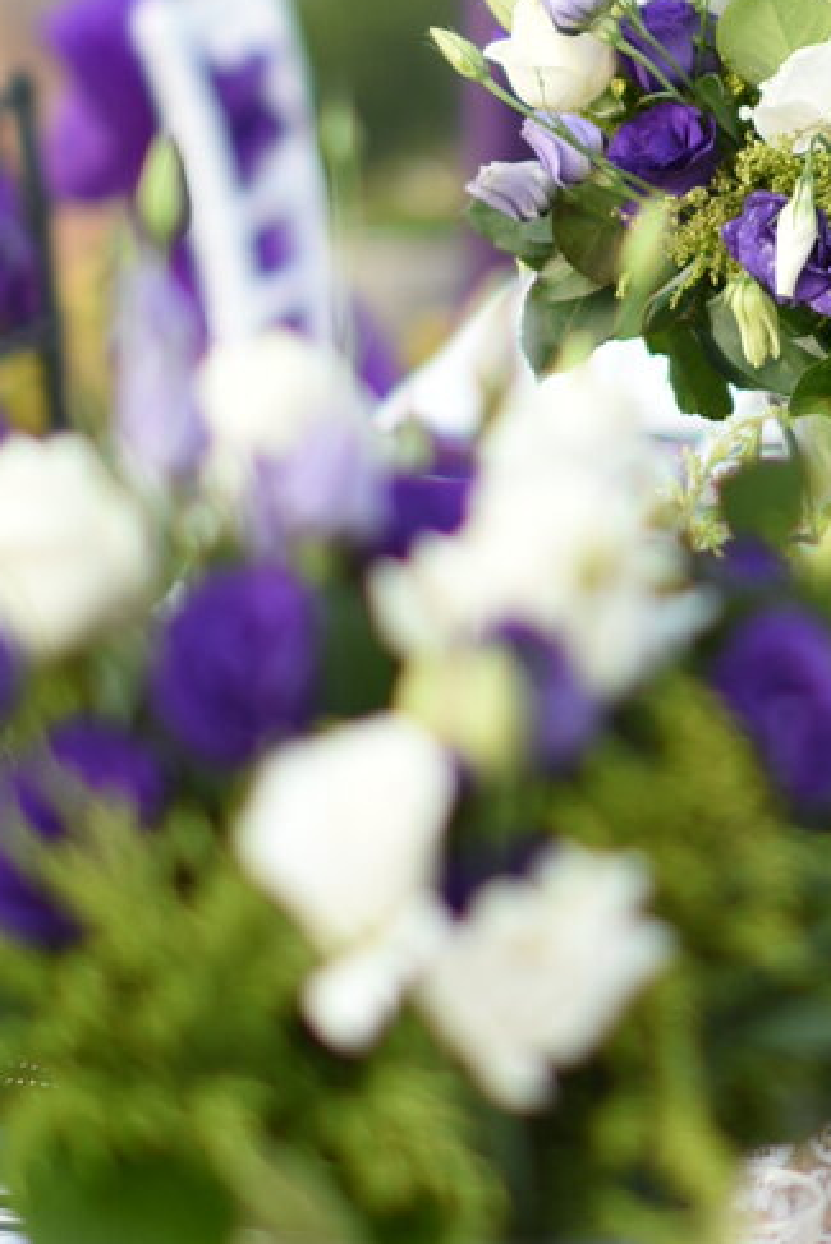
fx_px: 6816
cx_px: 983
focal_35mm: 197
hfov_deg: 6.9
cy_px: 353
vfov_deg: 10.4
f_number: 1.4
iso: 250
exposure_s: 1/2500
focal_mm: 50
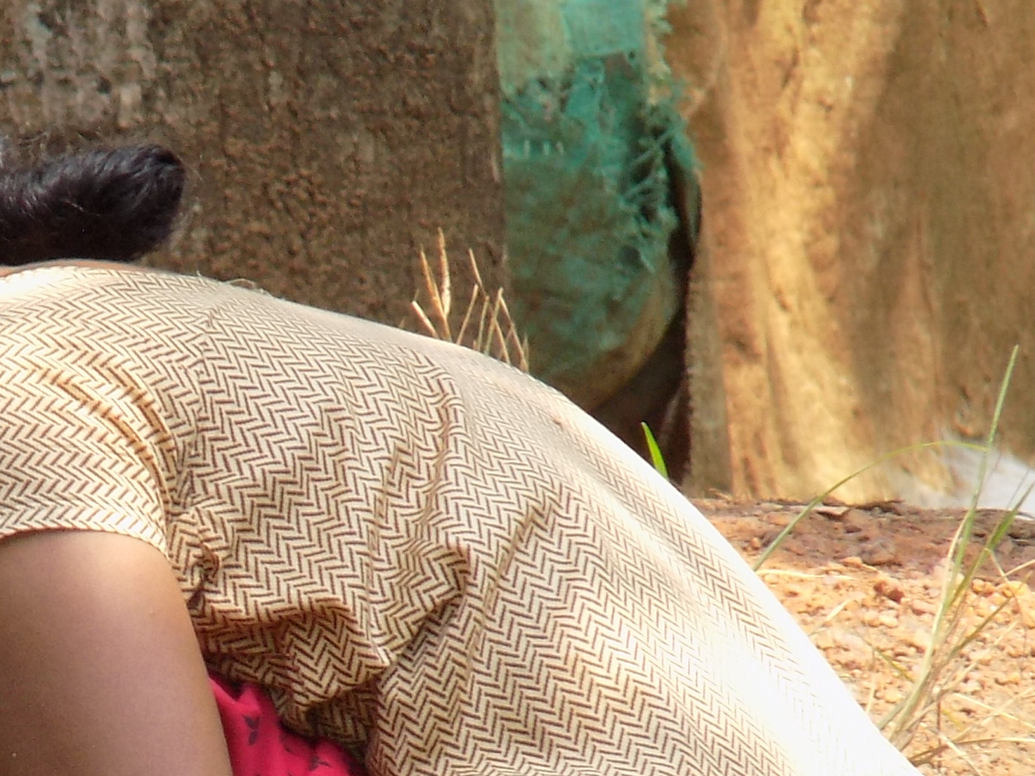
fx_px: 46011
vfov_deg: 1.0
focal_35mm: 1539
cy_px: 838
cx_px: 54
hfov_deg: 1.3
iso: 125
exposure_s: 1/125
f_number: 5.9
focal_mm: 104
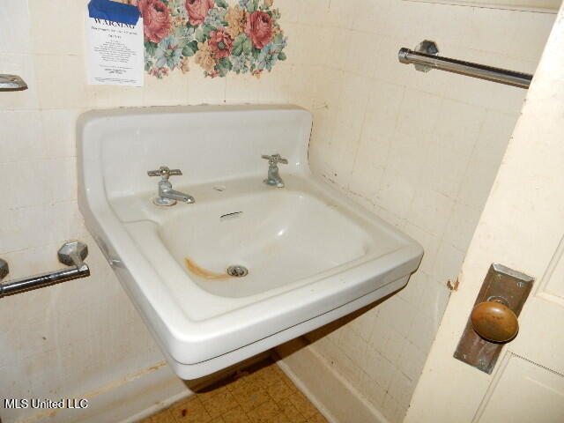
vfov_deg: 54.9
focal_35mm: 25
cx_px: 282
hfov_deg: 69.4
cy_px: 212
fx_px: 407
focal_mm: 4.5
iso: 200
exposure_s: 1/30
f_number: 3.7
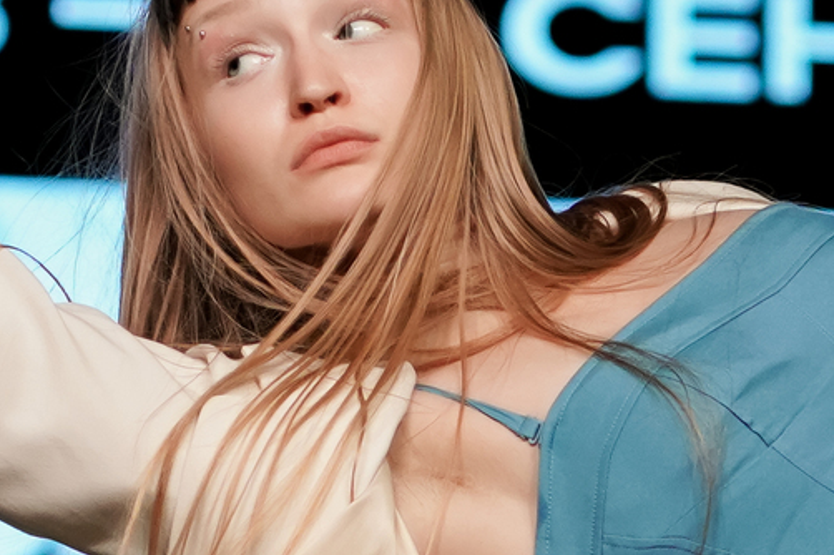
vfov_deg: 2.8
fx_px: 11251
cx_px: 675
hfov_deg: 4.2
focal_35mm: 486
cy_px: 512
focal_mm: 85
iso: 1600
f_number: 2.5
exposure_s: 1/1250
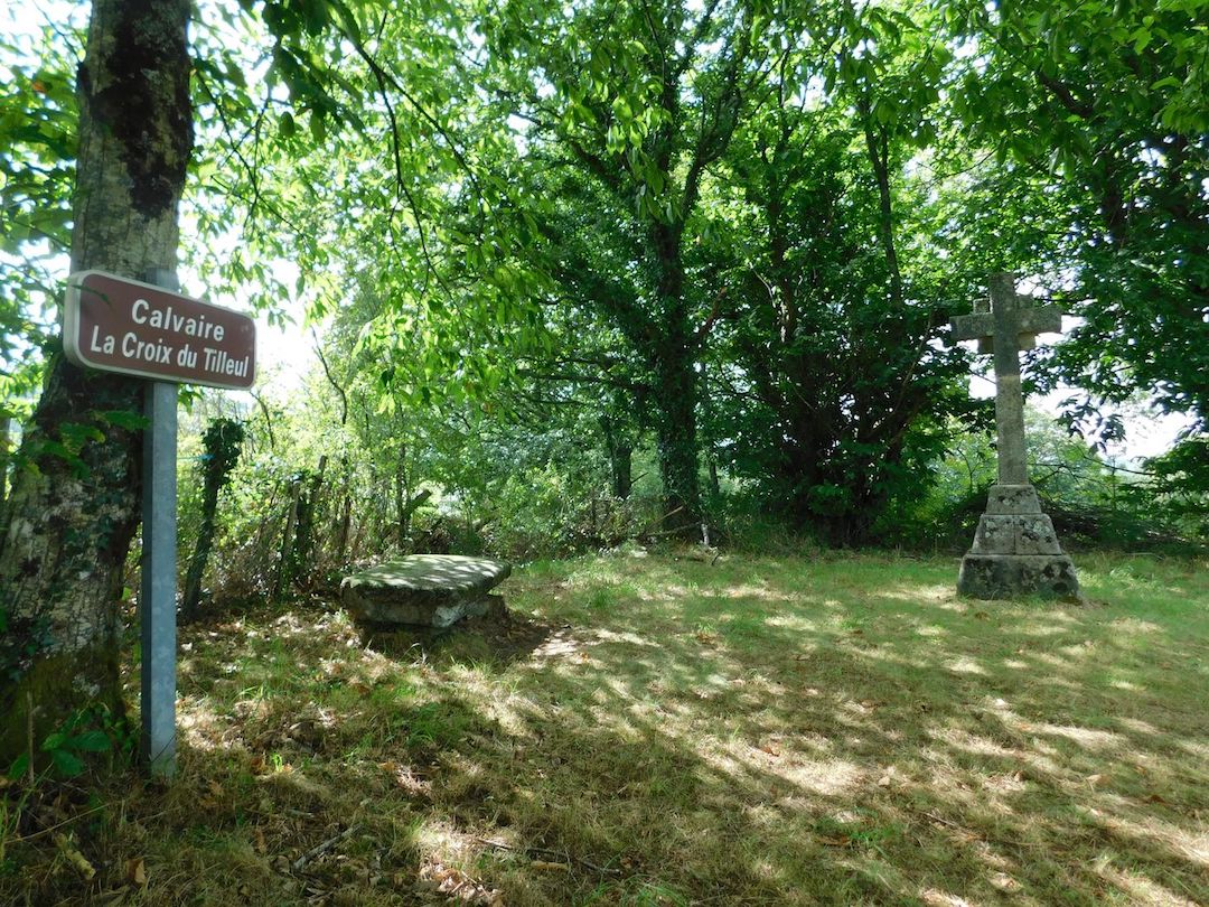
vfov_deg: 58.9
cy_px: 454
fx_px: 803
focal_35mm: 23
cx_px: 604
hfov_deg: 73.9
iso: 125
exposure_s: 1/200
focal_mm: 4
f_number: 3
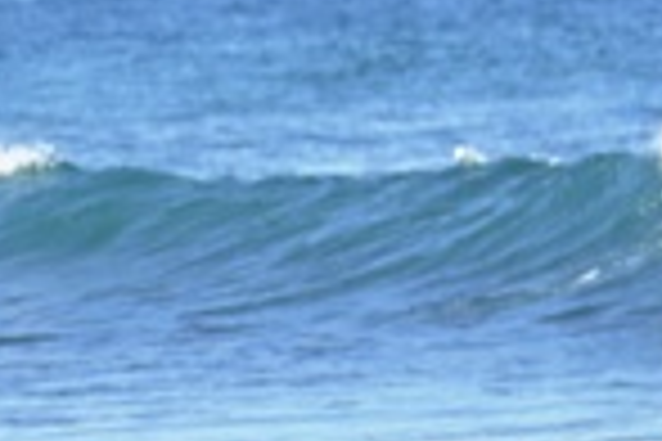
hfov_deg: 3.2
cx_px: 230
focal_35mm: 651
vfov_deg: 2.1
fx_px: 11970
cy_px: 740
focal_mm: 100
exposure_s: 1/1250
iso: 400
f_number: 5.6
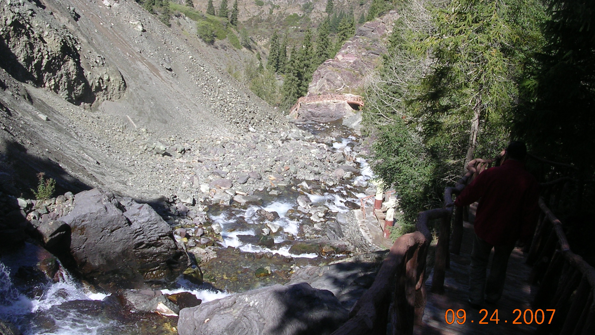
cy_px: 137
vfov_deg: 28.3
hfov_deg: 48.4
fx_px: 663
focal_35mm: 42
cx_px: 296
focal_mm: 5.8
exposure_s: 1/228
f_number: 5.6
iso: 50
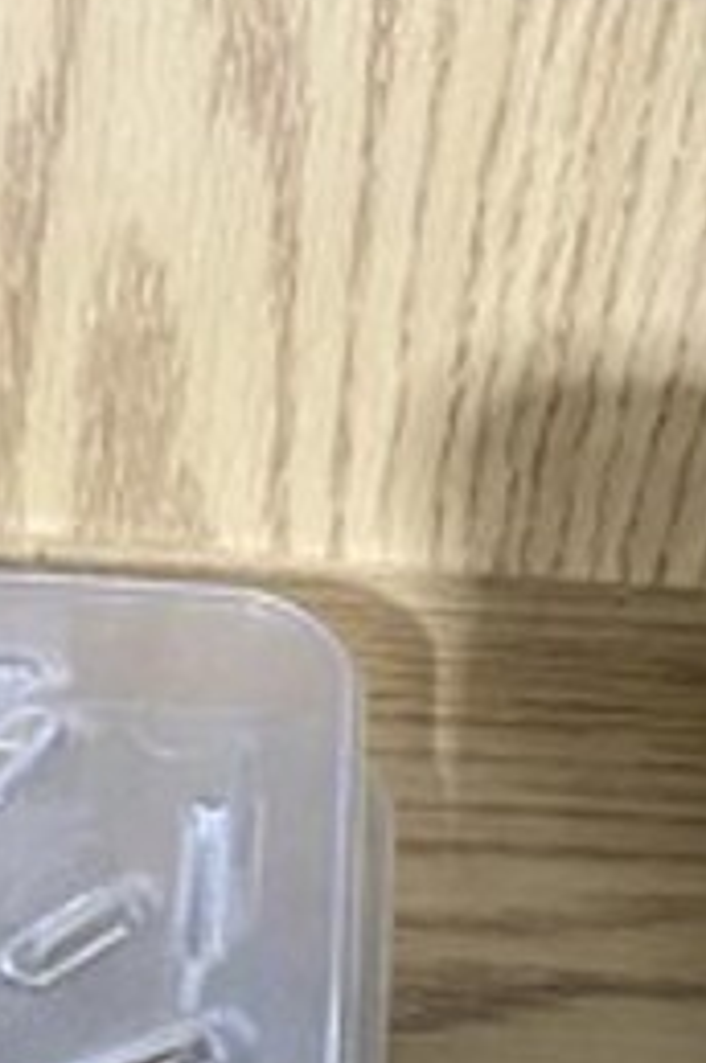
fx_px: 2507
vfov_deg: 21.2
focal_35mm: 85
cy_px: 1471
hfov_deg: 14.9
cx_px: -357
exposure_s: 1/54
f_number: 1.8
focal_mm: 4.25
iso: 500
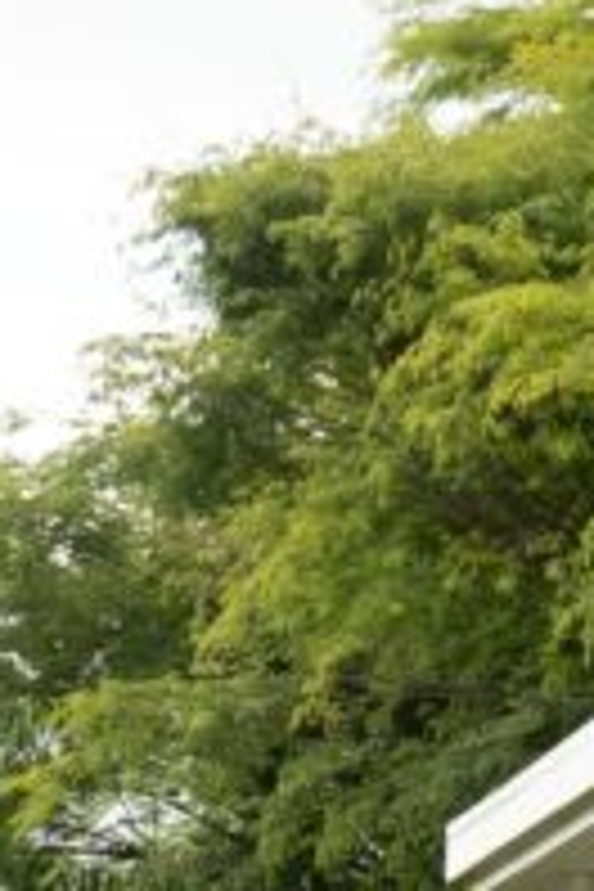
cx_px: 1231
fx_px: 5766
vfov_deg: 8.5
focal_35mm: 233
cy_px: 1647
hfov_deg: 5.7
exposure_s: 1/160
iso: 640
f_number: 9
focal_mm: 30
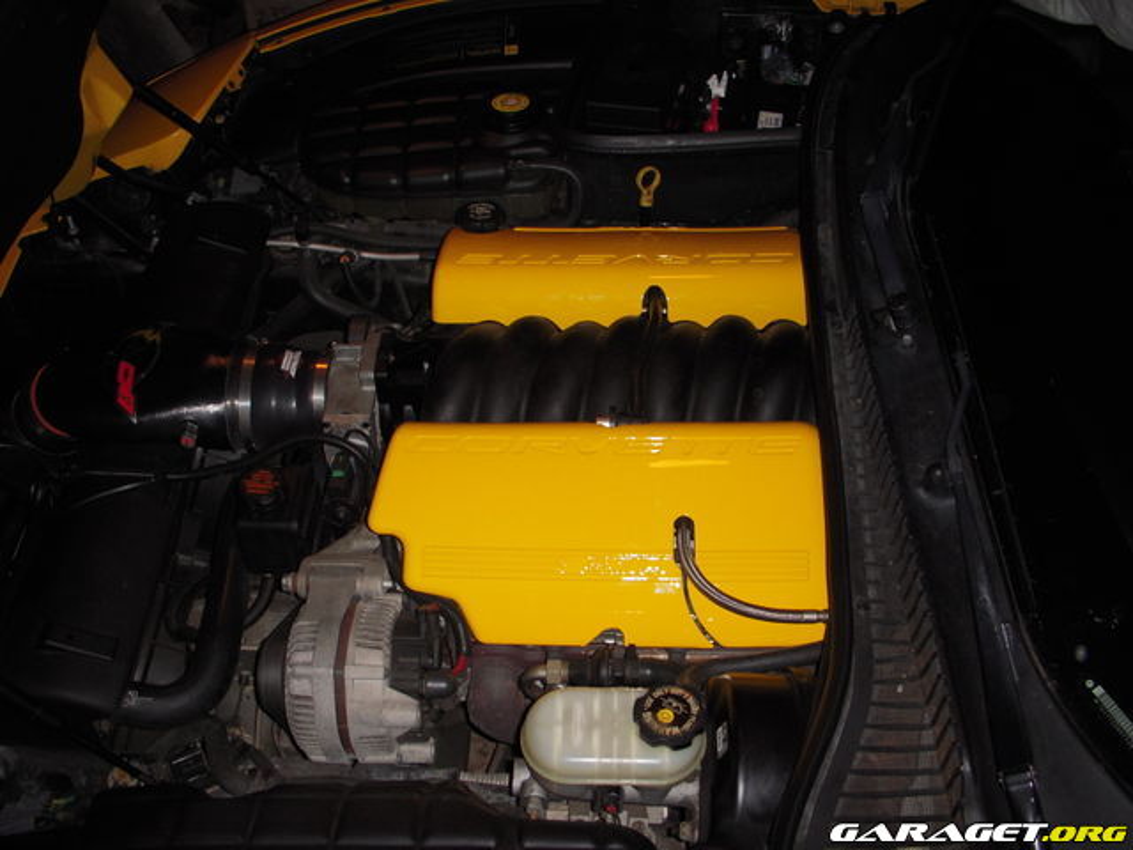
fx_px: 1244
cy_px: 425
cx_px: 566
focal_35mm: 38
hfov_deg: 49.0
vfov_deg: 37.7
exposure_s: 1/30
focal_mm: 6.3
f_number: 3.3
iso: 100
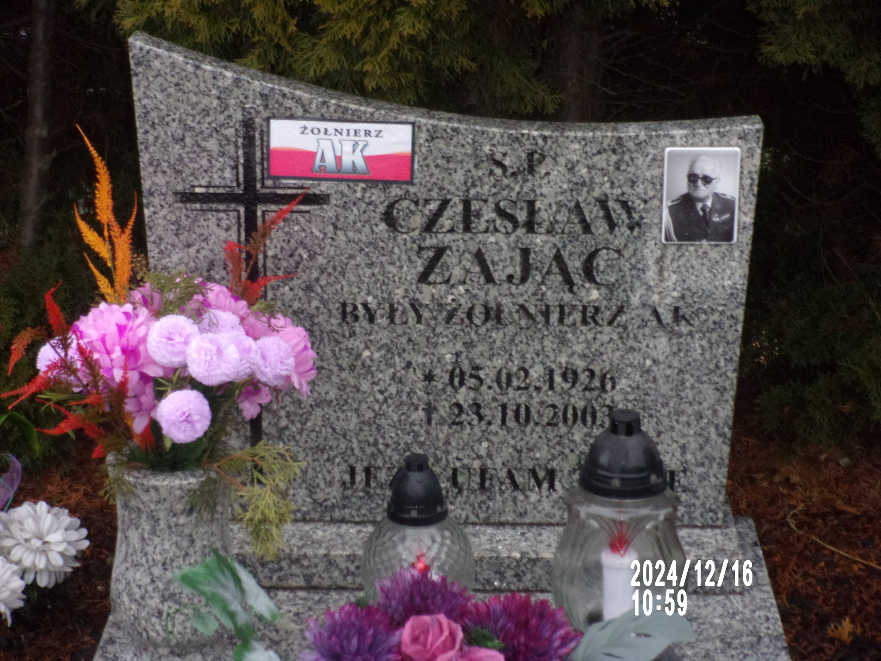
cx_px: 440
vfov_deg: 15.6
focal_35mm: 95
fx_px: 2418
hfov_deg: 20.7
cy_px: 330
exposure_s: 1/60
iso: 400
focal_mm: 16.9
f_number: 5.8
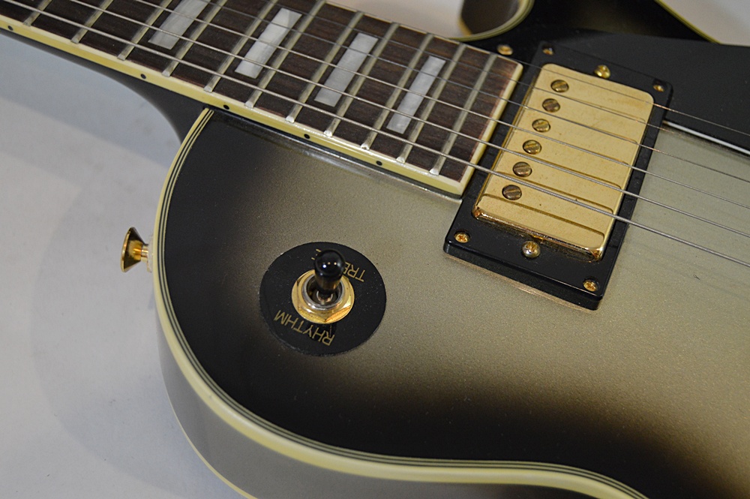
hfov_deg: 41.1
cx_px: 375
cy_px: 250
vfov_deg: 28.0
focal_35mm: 48
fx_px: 999
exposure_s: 1/60
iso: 1250
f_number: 4.5
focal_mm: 32
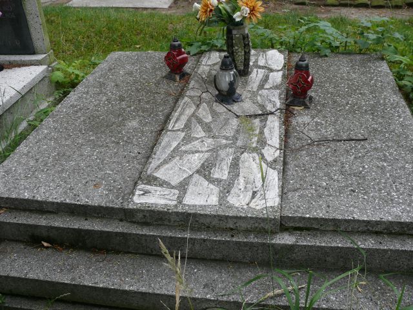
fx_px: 418
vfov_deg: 40.7
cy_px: 155
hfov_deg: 52.6
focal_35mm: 35
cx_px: 206
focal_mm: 7.4
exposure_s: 1/125
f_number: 3.2
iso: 100
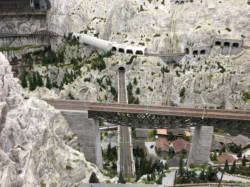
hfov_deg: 61.7
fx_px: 209
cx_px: 125
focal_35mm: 29
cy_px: 94
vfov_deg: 48.2
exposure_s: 1/17
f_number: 2.2
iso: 32
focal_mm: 4.15
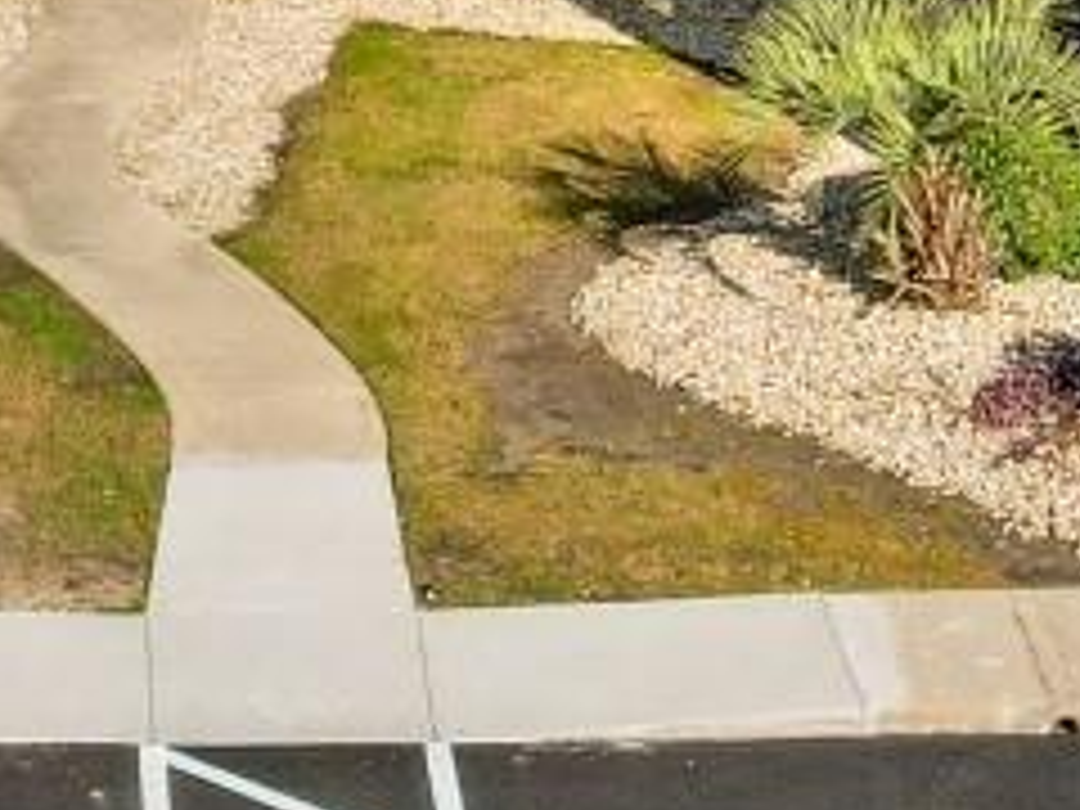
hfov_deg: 13.7
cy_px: -1238
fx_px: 4462
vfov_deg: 9.1
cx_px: 76
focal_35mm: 143
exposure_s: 1/1000
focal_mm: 8.38
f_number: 2.8
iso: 150
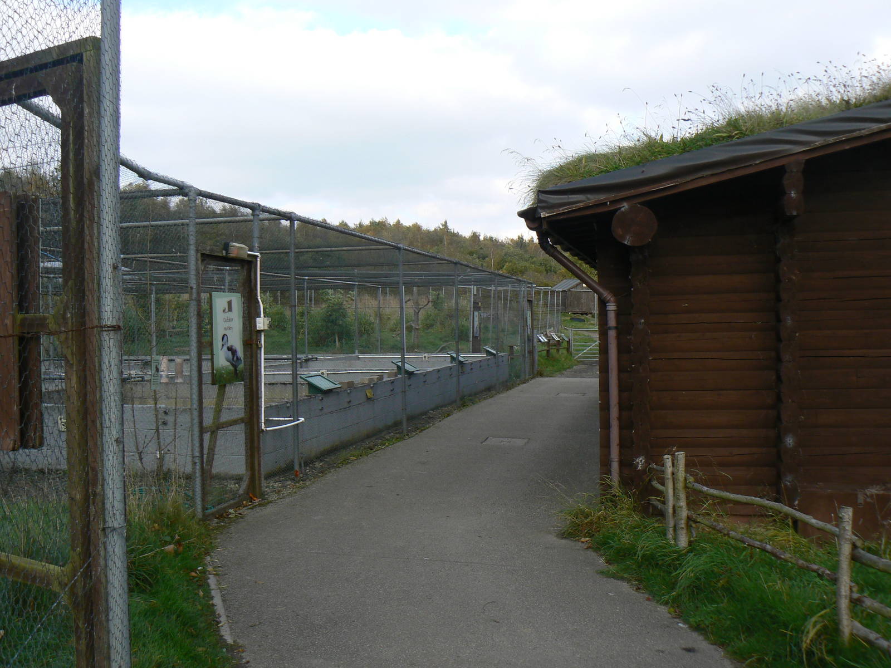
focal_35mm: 36
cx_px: 446
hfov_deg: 51.4
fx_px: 927
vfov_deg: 39.7
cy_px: 334
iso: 80
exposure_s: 1/200
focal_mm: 6
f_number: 5.6
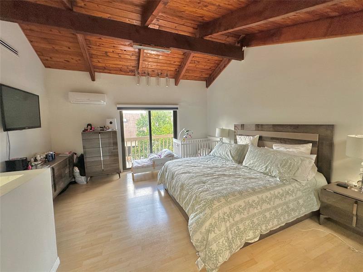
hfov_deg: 102.1
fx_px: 147
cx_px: 182
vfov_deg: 85.7
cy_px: 136
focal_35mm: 14
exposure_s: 1/120
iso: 125
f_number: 2.2
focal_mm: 2.22
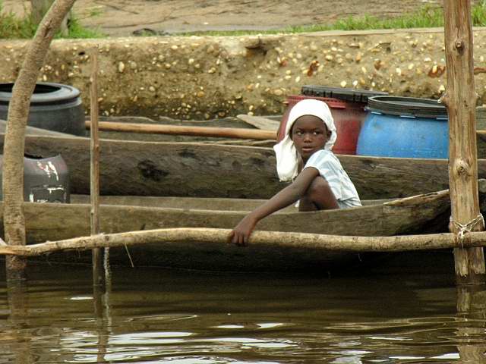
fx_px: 4745
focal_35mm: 338
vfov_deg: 4.4
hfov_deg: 5.9
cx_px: 243
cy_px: 182
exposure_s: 1/250
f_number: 5.7
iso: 200
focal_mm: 86
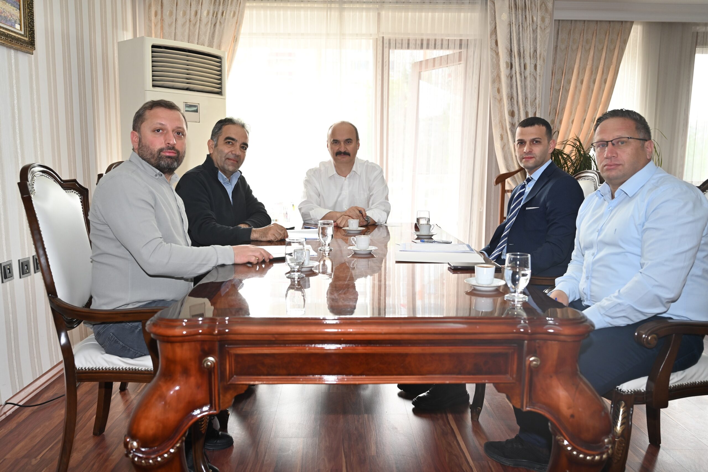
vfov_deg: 44.3
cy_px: 236
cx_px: 354
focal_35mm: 30
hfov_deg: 62.8
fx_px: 580
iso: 320
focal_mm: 29.5
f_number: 4
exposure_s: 1/60
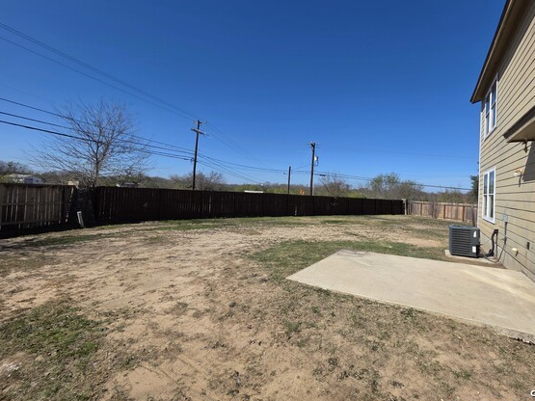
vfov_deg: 81.5
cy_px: 179
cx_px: 299
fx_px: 232
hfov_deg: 97.7
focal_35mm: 15
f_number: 1.9
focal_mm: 2.2
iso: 40
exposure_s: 1/3768
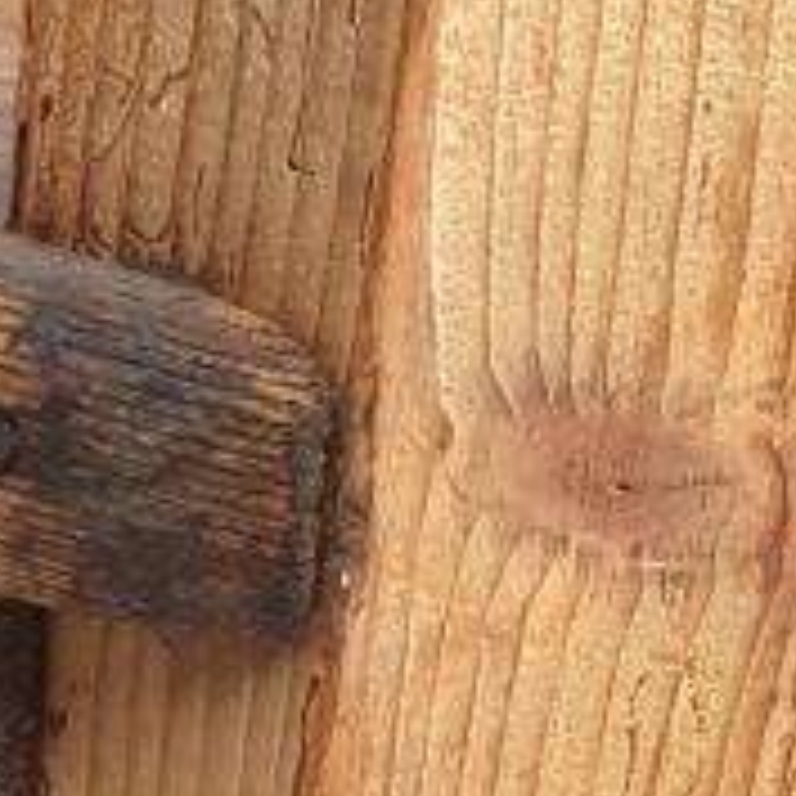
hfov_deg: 12.3
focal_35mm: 133
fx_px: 3460
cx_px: -535
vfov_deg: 13.1
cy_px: 594
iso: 80
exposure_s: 1/100
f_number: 2.4
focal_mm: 4.3
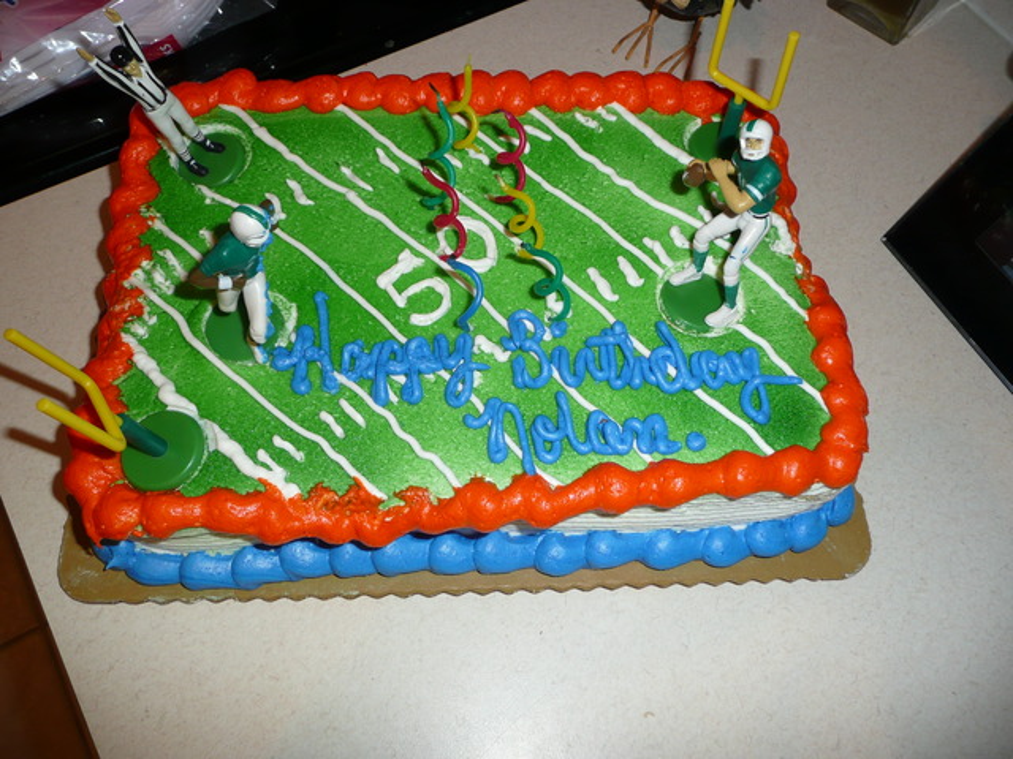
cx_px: 506
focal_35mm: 28
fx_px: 819
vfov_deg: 49.7
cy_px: 380
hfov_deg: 63.4
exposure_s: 1/30
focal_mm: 4.6
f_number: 3.3
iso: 100
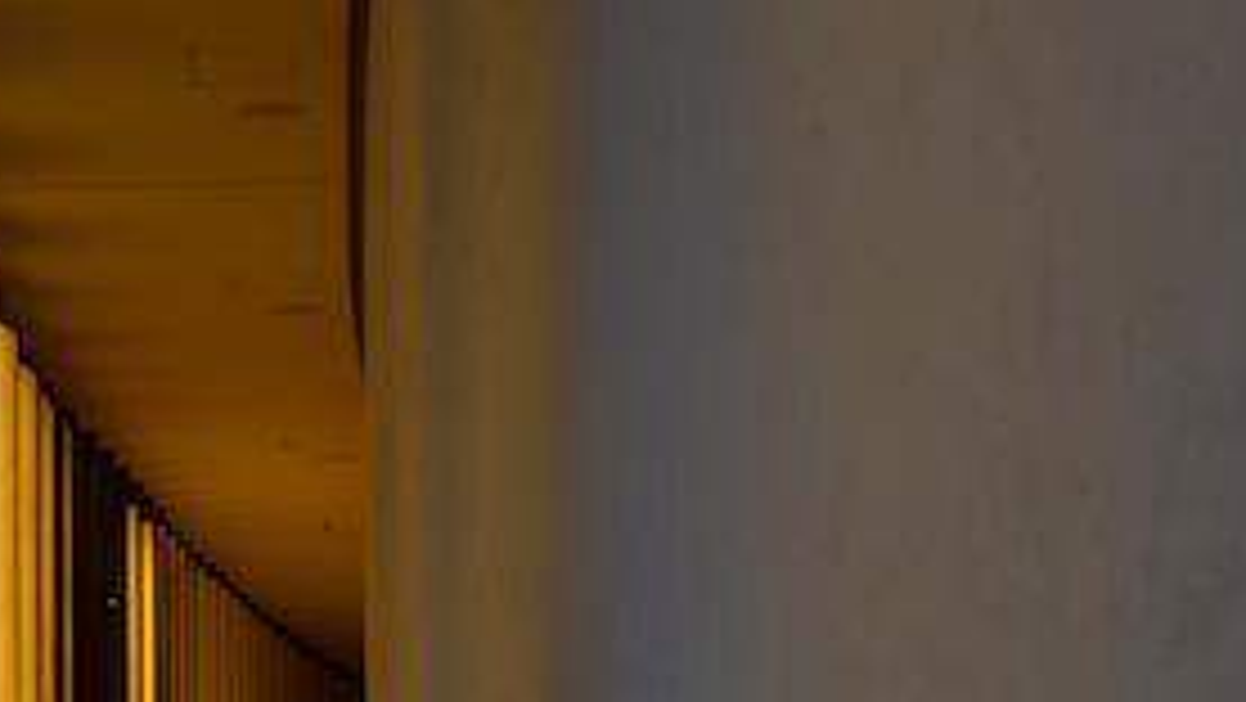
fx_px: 3933
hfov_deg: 17.3
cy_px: 900
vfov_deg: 10.0
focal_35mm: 119
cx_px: -184
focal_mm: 28
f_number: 9
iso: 400
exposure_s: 1/160
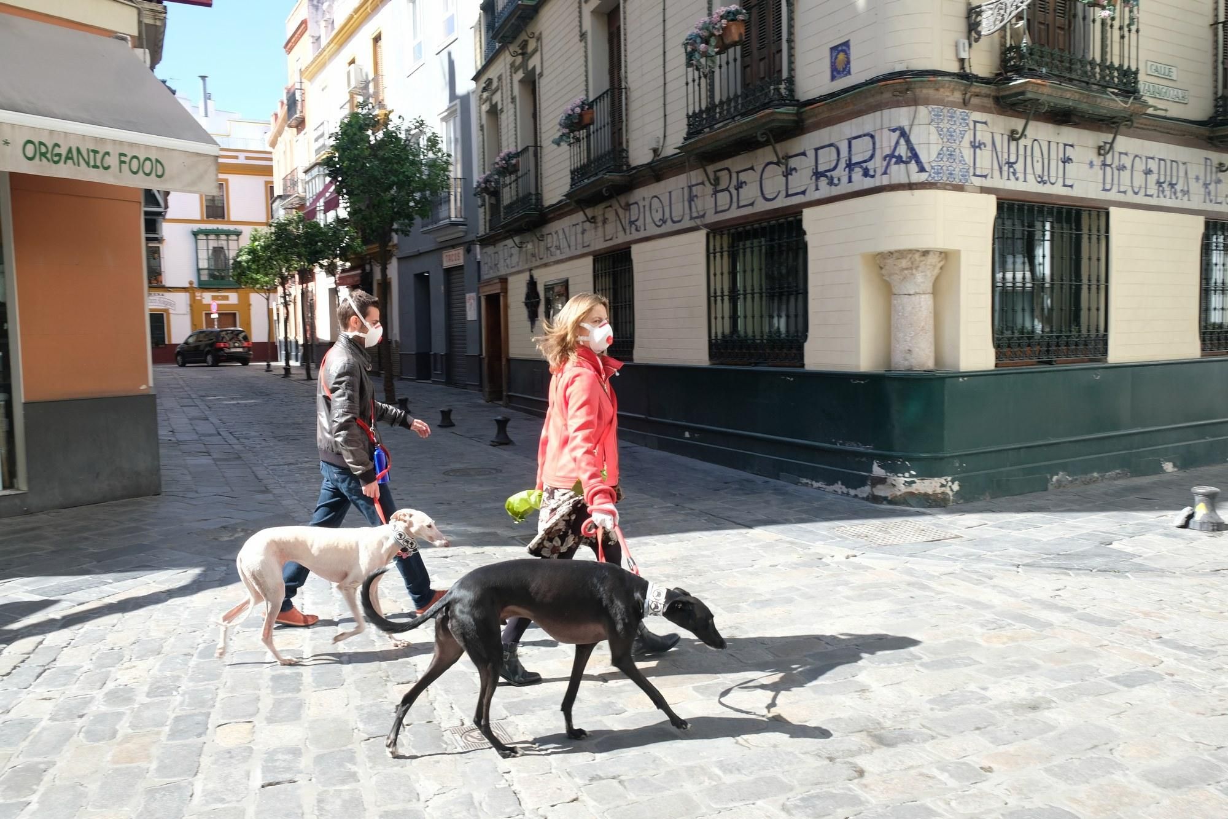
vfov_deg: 45.0
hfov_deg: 63.7
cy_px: 410
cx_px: 614
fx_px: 989
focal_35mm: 29
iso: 200
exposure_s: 1/125
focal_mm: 19.6
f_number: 6.4
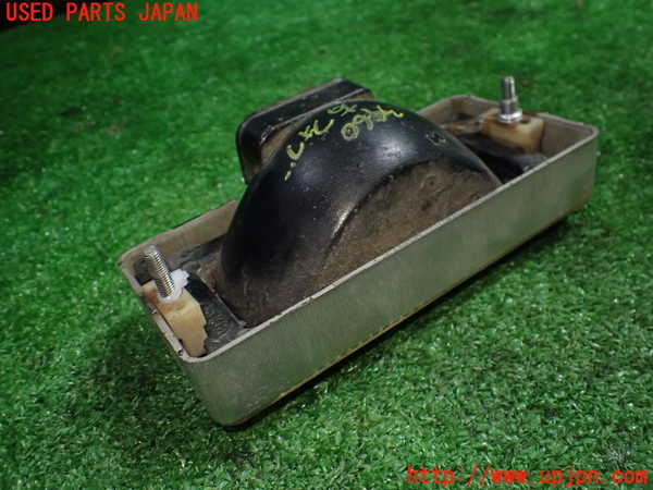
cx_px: 326
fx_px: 566
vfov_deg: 46.8
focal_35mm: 30
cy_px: 245
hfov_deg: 60.0
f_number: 2.3
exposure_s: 1/125
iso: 640
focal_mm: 5.4
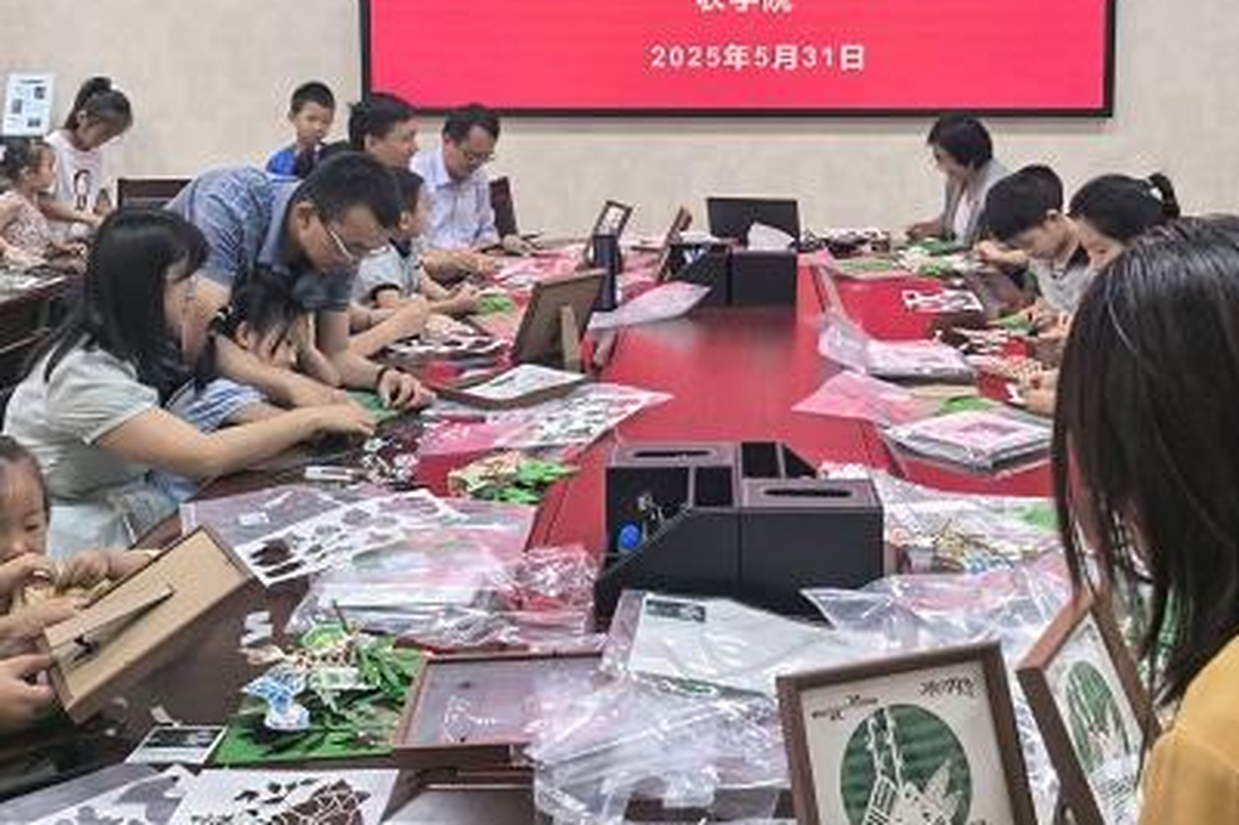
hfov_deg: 46.2
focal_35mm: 42
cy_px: 154
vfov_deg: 31.0
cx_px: 729
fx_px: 1445
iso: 400
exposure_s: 1/100
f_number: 4
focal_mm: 5.75
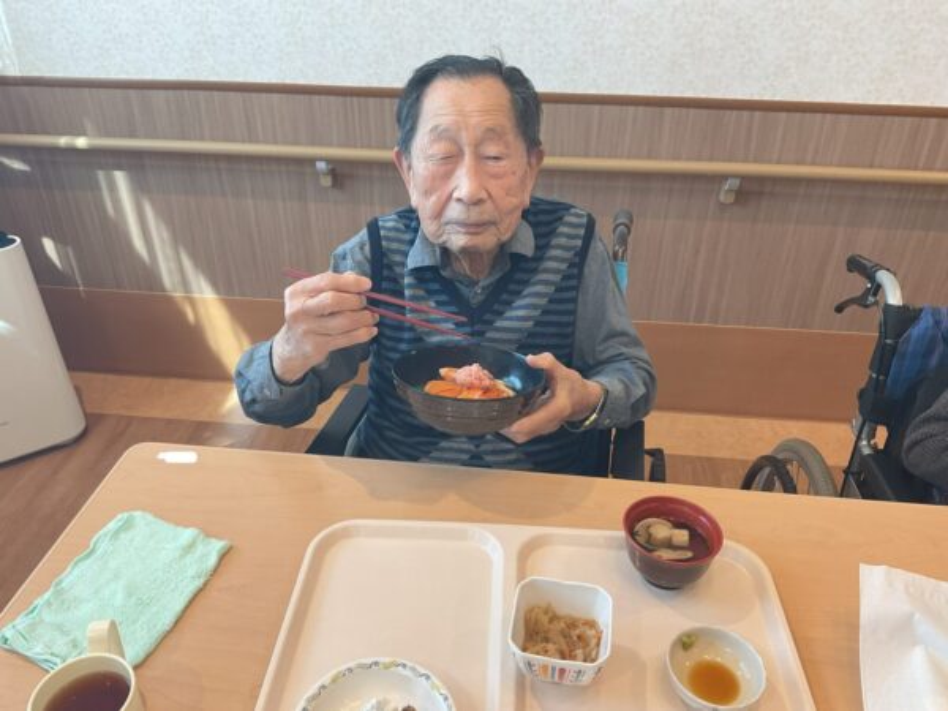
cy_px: 356
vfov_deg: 48.2
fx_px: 794
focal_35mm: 29
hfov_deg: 61.7
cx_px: 474
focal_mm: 3
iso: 40
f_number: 1.8
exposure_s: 1/60
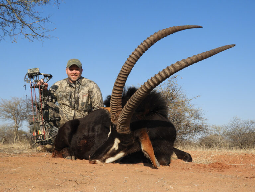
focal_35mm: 35
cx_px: 128
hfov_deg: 52.6
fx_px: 258
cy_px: 96
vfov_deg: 40.7
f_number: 3.8
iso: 100
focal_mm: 6.3
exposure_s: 1/800
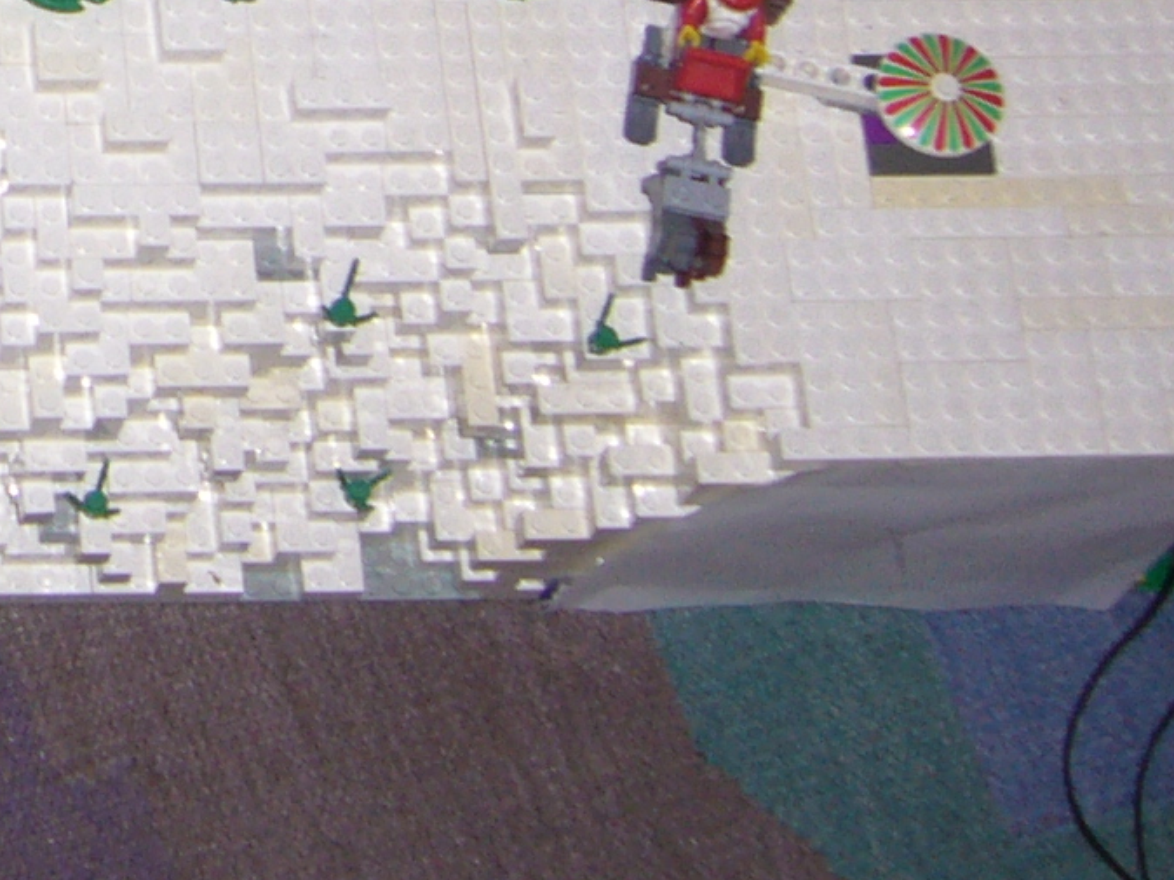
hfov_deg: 13.7
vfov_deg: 10.6
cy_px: -549
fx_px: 4509
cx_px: -718
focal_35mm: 133
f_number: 2.8
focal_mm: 5.8
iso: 100
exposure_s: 1/60
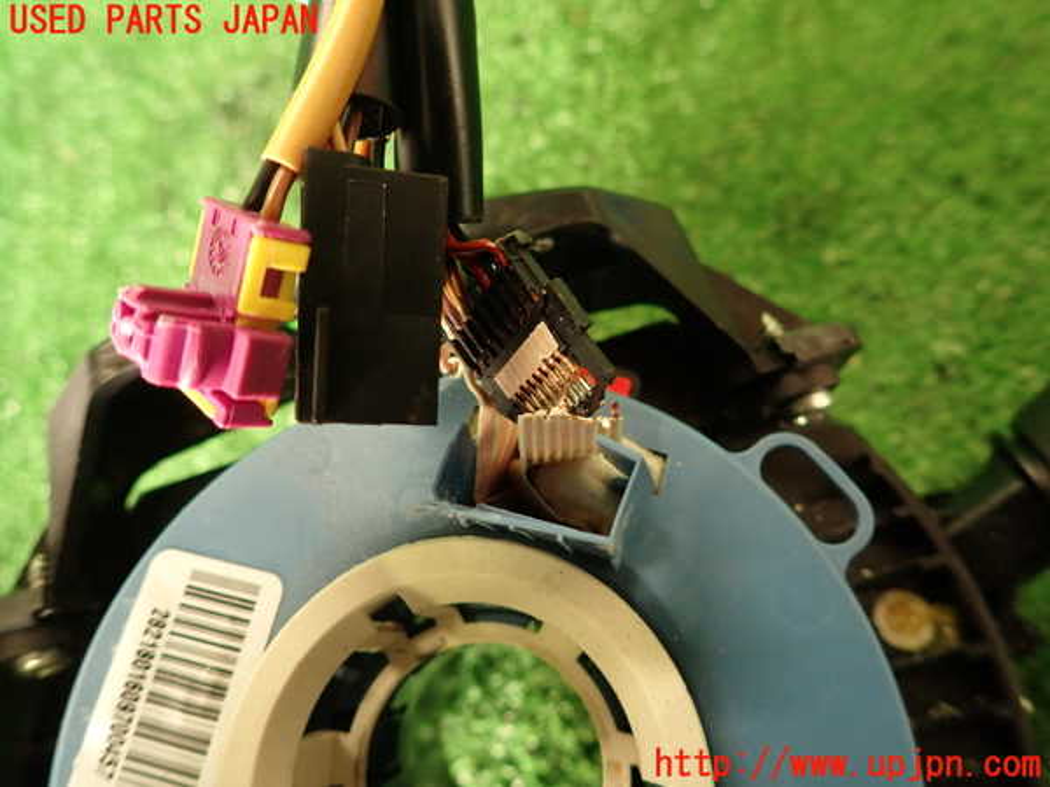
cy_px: 394
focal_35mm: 25
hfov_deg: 69.4
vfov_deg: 54.9
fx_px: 758
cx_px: 525
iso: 200
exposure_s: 1/40
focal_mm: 4.5
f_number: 2
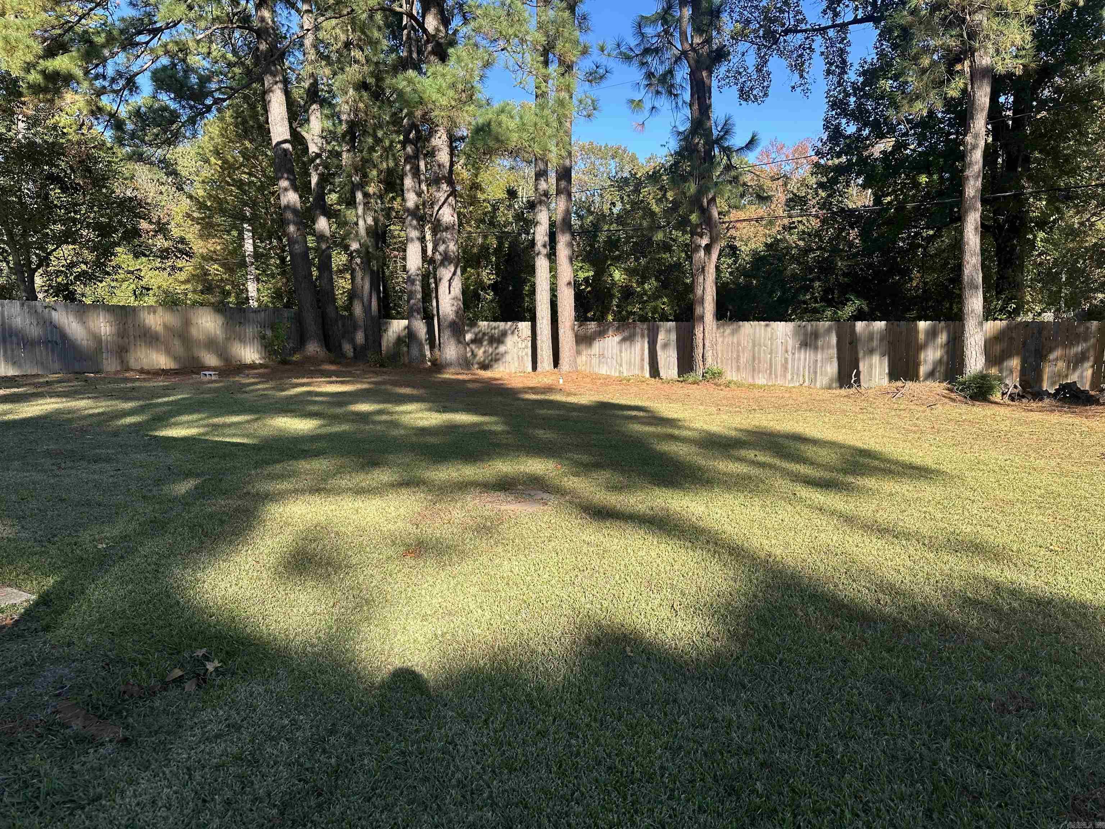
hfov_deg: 71.6
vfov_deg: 56.8
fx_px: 766
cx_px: 552
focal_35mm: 24
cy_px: 414
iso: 80
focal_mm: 6.86
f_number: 1.78
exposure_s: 1/1433
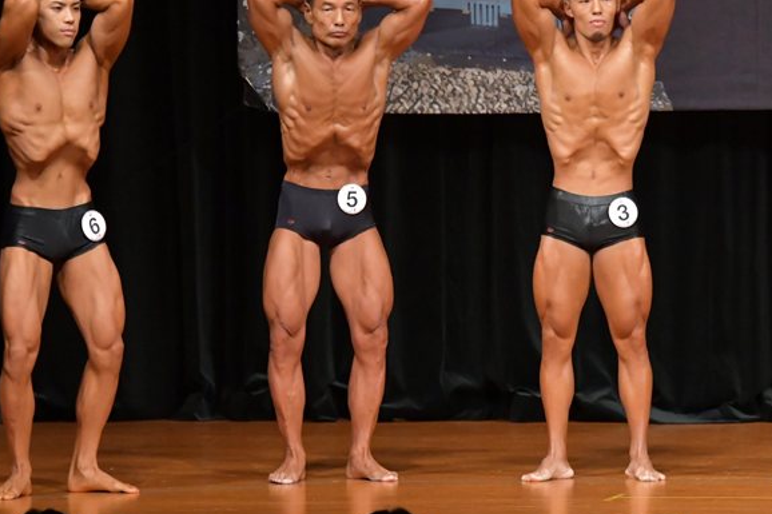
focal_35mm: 342
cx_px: 487
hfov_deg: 6.0
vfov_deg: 4.0
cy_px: 258
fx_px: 7331
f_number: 5.6
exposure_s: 1/400
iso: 6400
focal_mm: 170
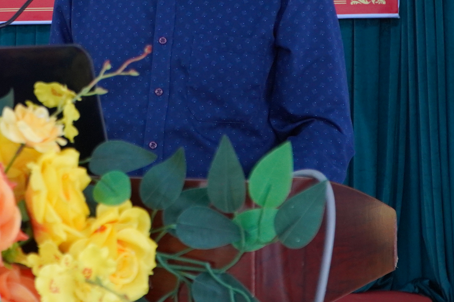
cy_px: 32
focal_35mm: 81
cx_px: 102
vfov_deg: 16.6
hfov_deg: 24.7
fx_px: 1021
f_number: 4
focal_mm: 22
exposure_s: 1/160
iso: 1250
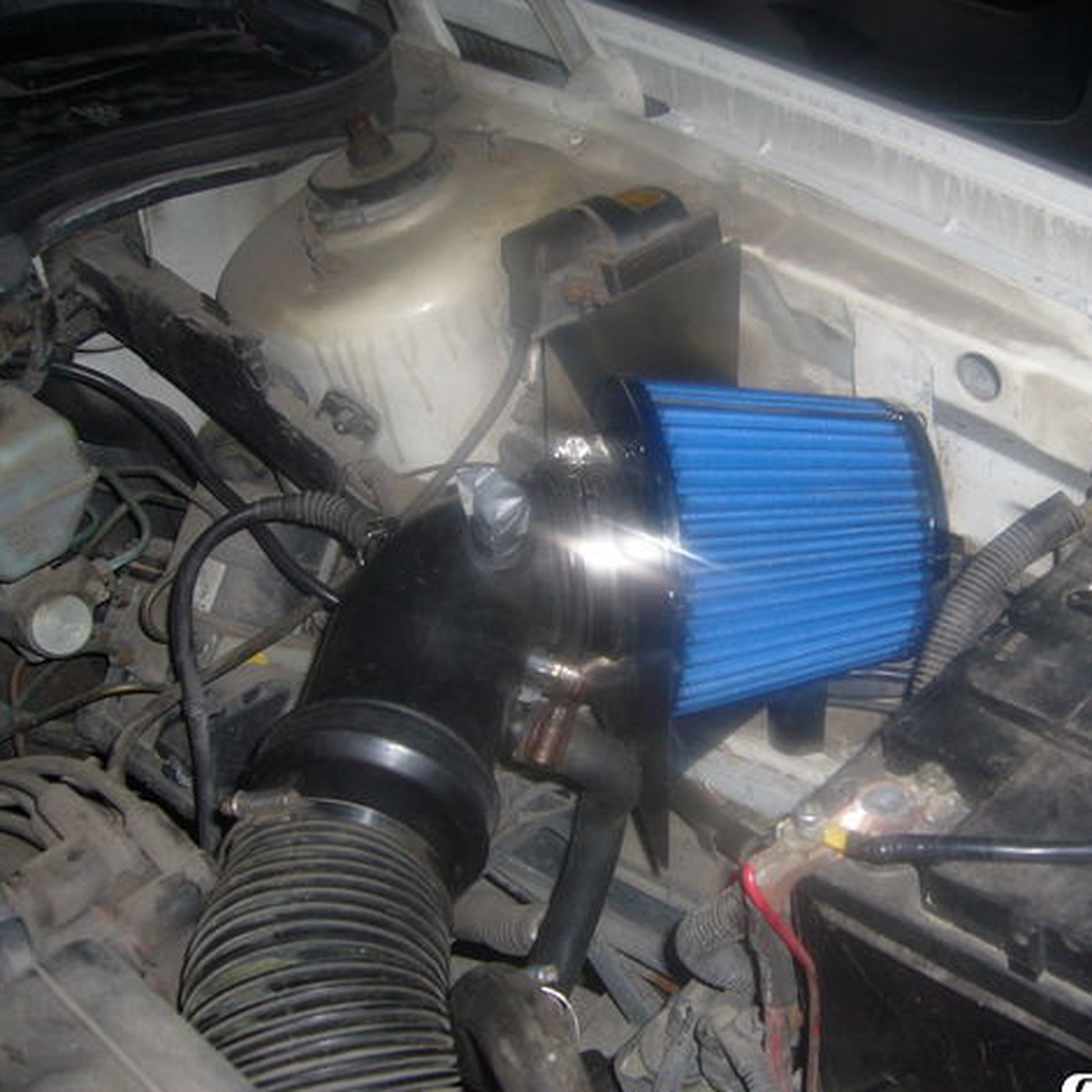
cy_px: 552
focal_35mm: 42
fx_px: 1499
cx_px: 716
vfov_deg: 40.0
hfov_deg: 39.6
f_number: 2.8
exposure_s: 1/60
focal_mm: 5.8
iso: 100
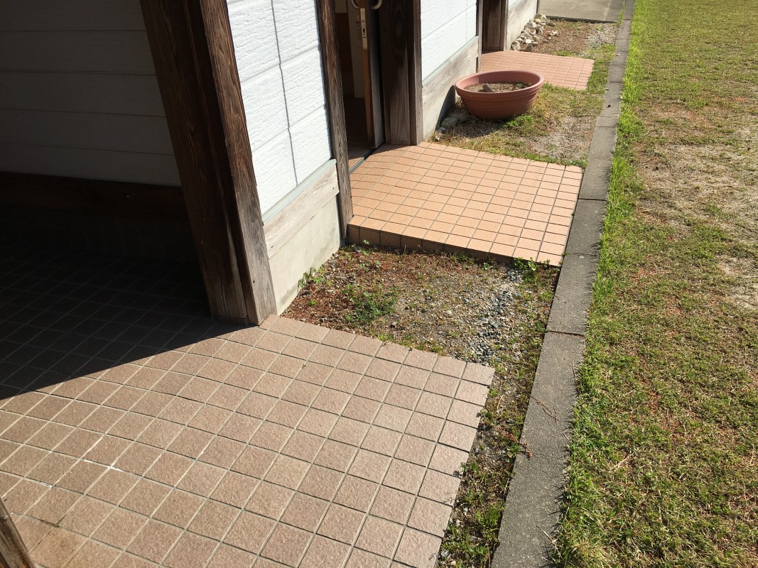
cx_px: 379
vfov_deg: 48.2
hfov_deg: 61.7
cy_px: 284
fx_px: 635
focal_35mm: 29
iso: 25
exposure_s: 1/1603
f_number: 2.2
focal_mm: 4.15
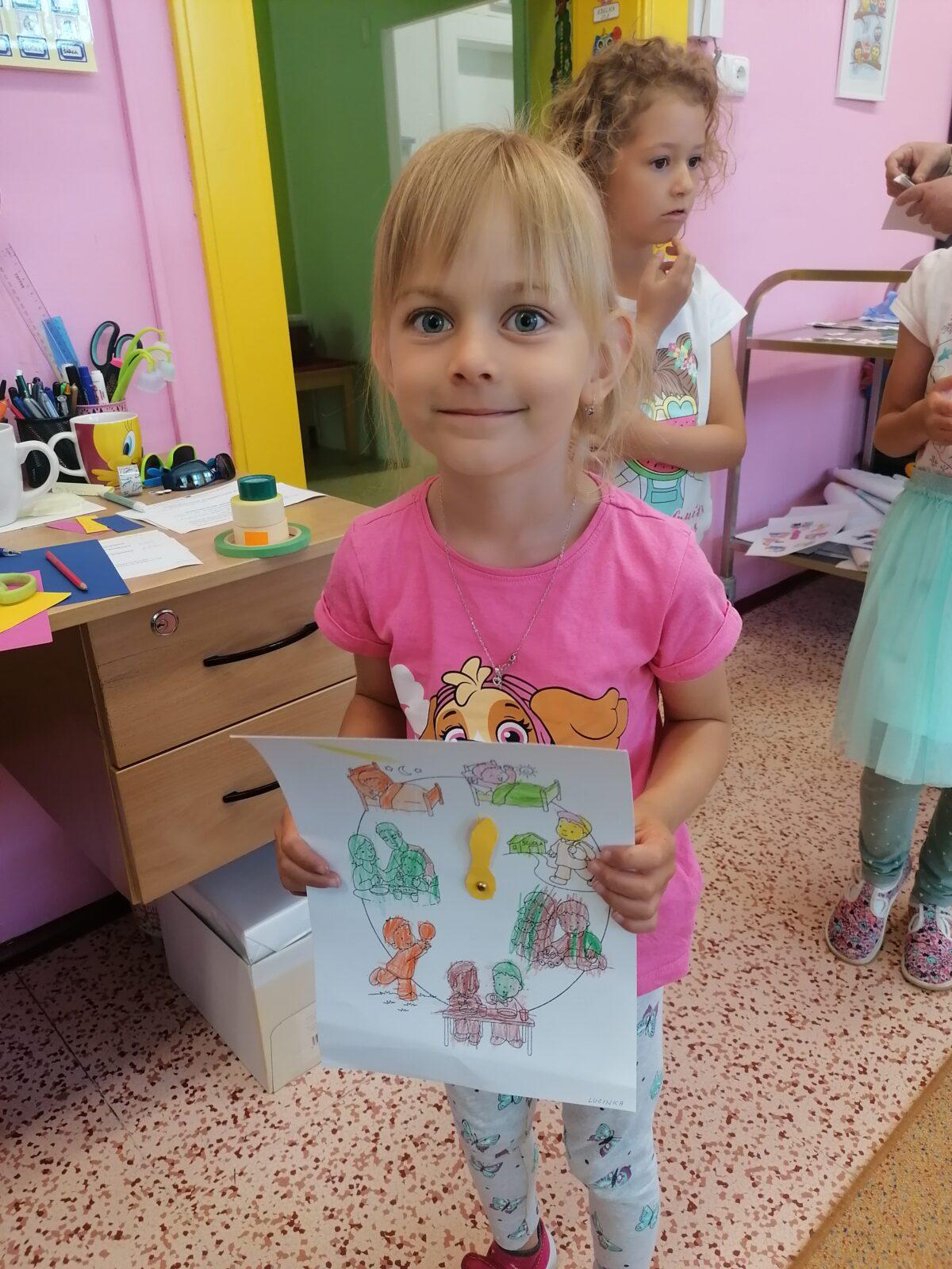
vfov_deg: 65.3
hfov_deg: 51.4
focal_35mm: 27
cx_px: 476
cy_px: 634
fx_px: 990
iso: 125
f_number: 1.8
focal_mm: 4.75
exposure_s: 1/50
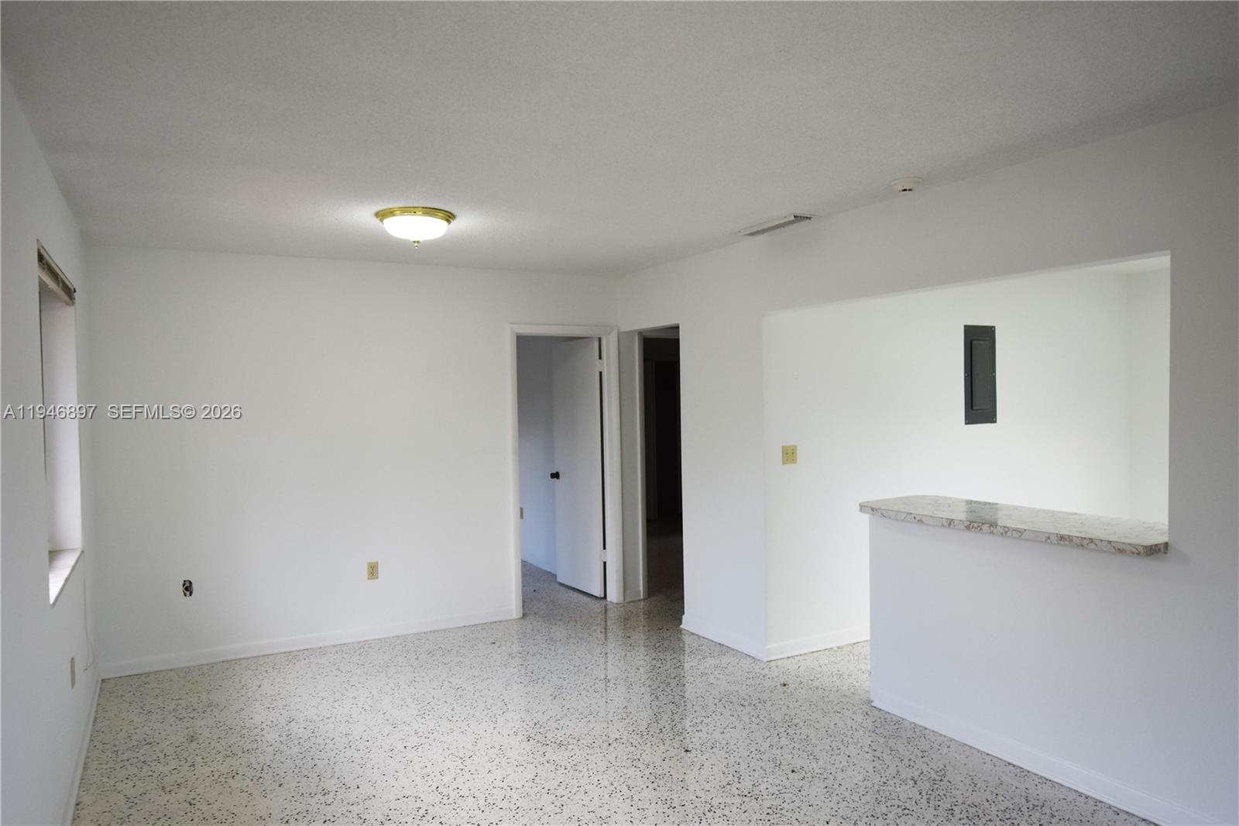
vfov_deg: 53.1
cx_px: 620
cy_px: 413
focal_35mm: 24
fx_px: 826
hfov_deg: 73.8
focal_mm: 16
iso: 400
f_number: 5
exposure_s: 1/100
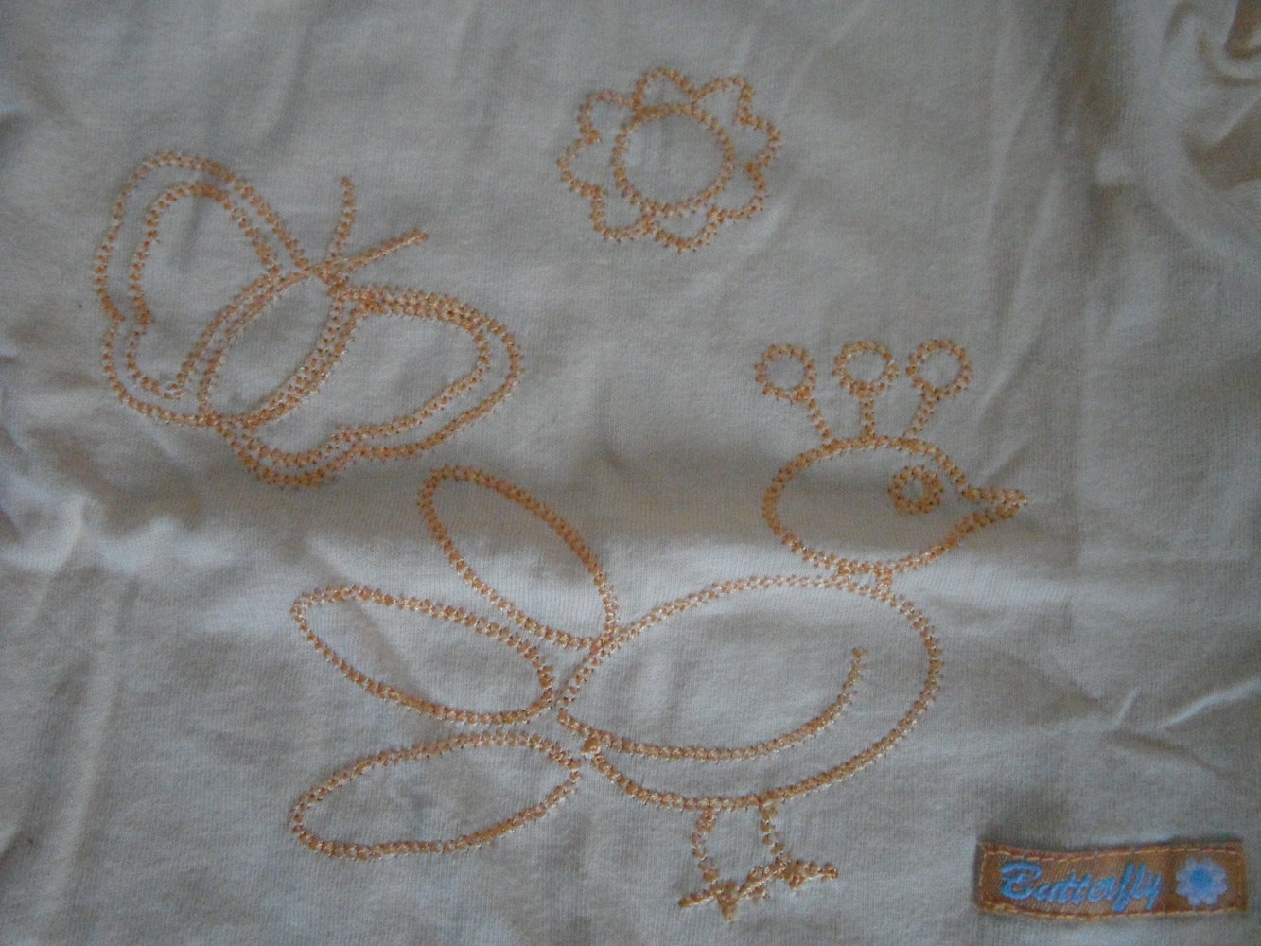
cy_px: 473
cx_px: 630
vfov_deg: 49.8
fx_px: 1020
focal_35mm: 28
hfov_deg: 63.4
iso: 800
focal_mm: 4.8
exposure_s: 1/60
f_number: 3.1
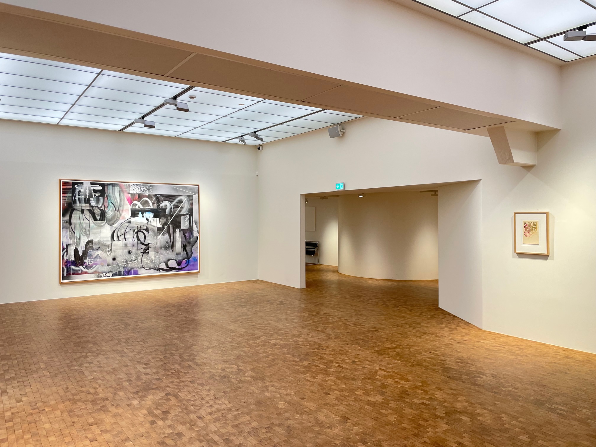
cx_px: 298
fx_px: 448
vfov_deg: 53.1
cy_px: 224
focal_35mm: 26
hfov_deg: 67.3
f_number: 1.6
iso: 80
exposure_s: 1/100
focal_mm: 4.2
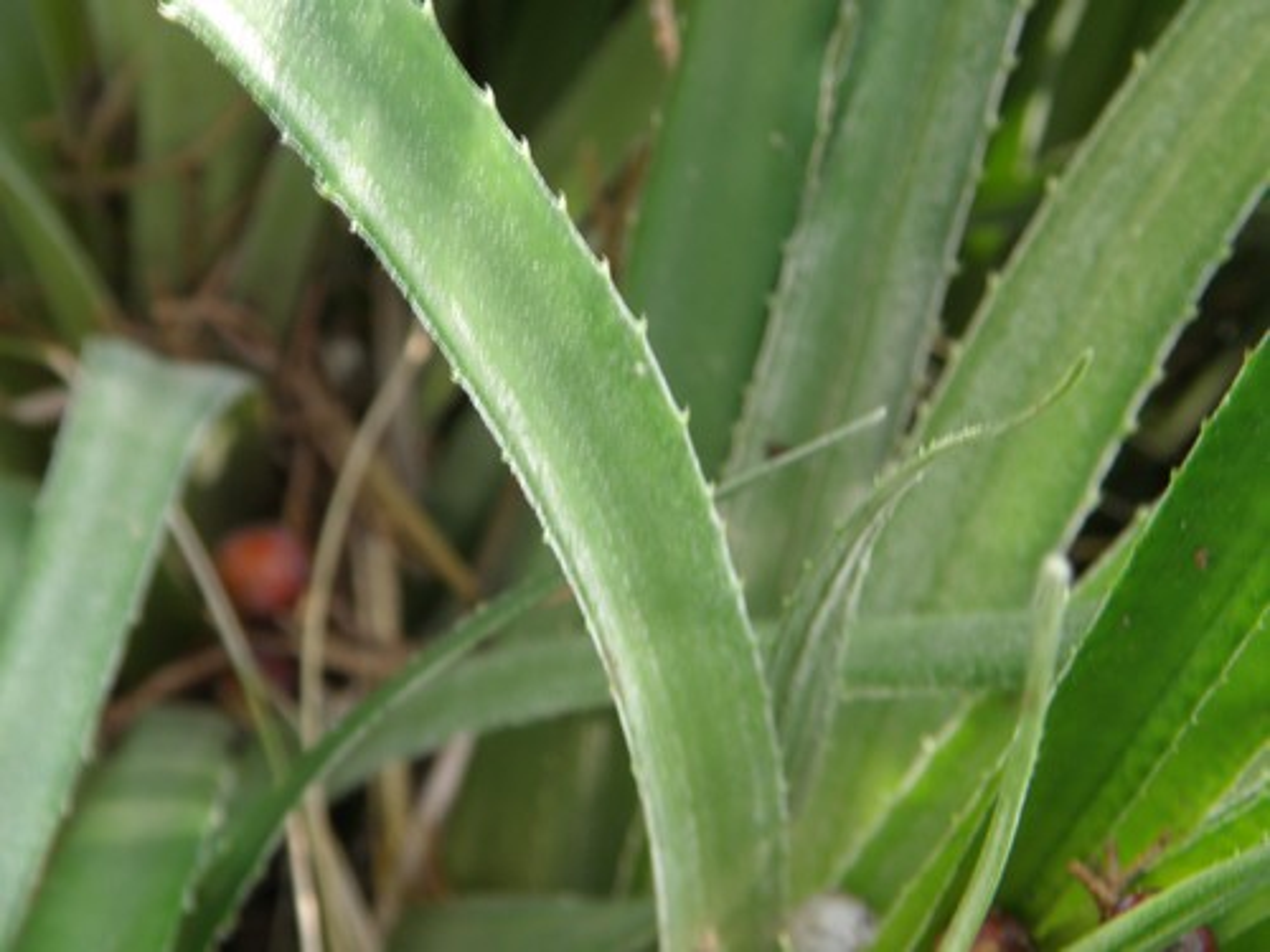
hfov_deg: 10.0
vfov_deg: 7.5
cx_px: 635
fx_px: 7228
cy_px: 476
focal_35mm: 197
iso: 125
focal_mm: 35.01
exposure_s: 1/10
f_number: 4.4
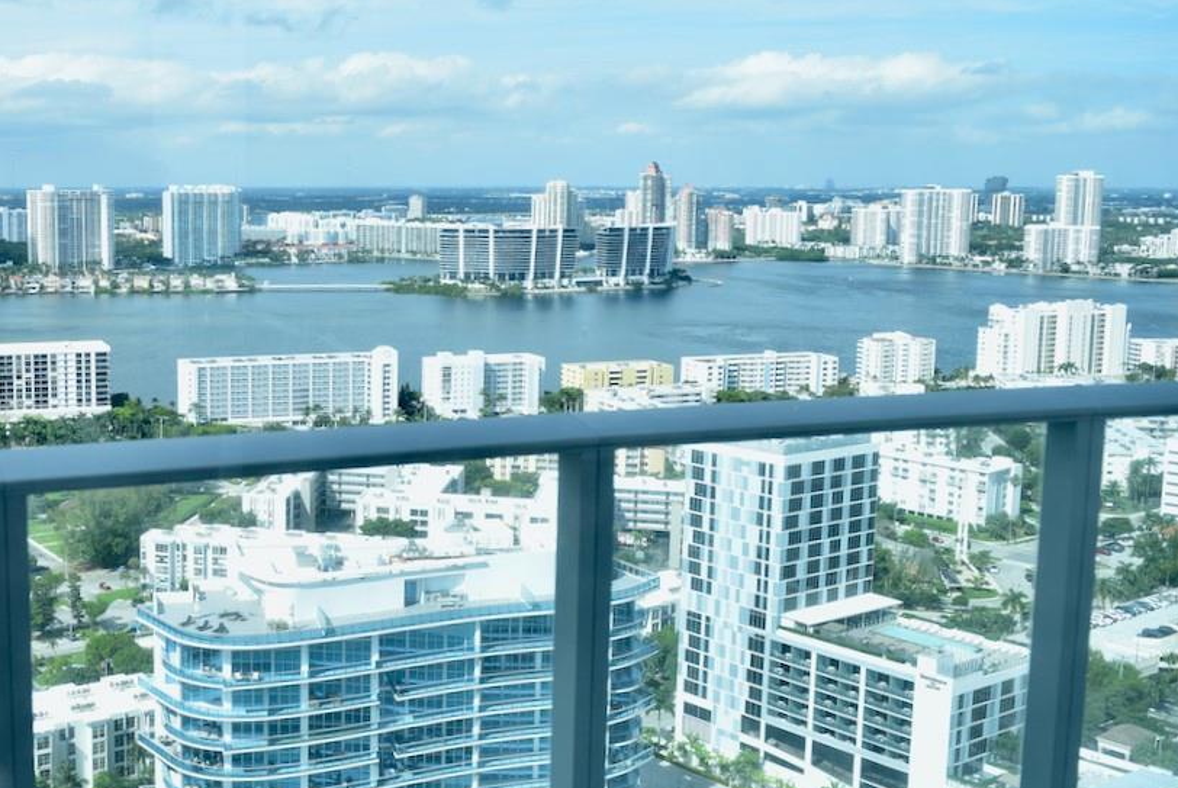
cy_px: 340
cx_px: 254
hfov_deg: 45.2
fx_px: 1343
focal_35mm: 41
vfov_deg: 32.6
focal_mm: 26
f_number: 3.5
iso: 250
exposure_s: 1/800
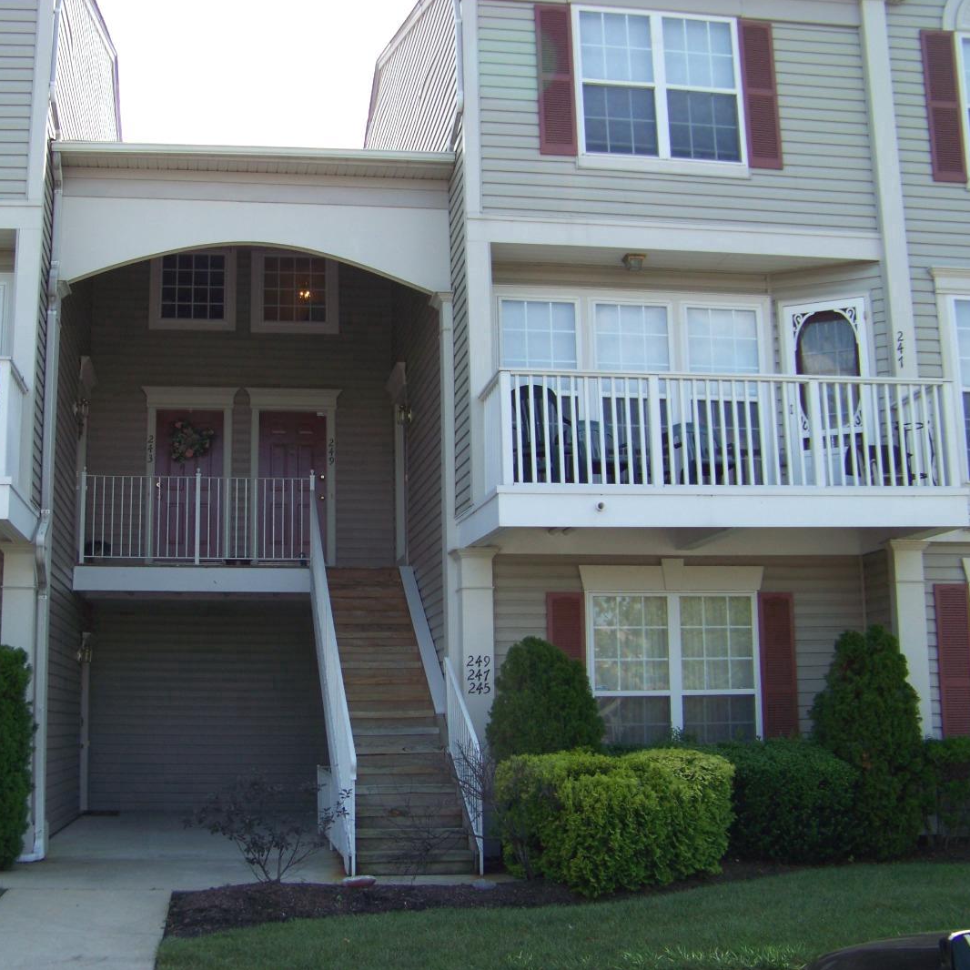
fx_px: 1363
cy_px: 482
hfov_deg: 38.9
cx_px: 353
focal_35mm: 43
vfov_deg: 39.2
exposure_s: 1/500
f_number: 2.8
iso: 65
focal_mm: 5.85
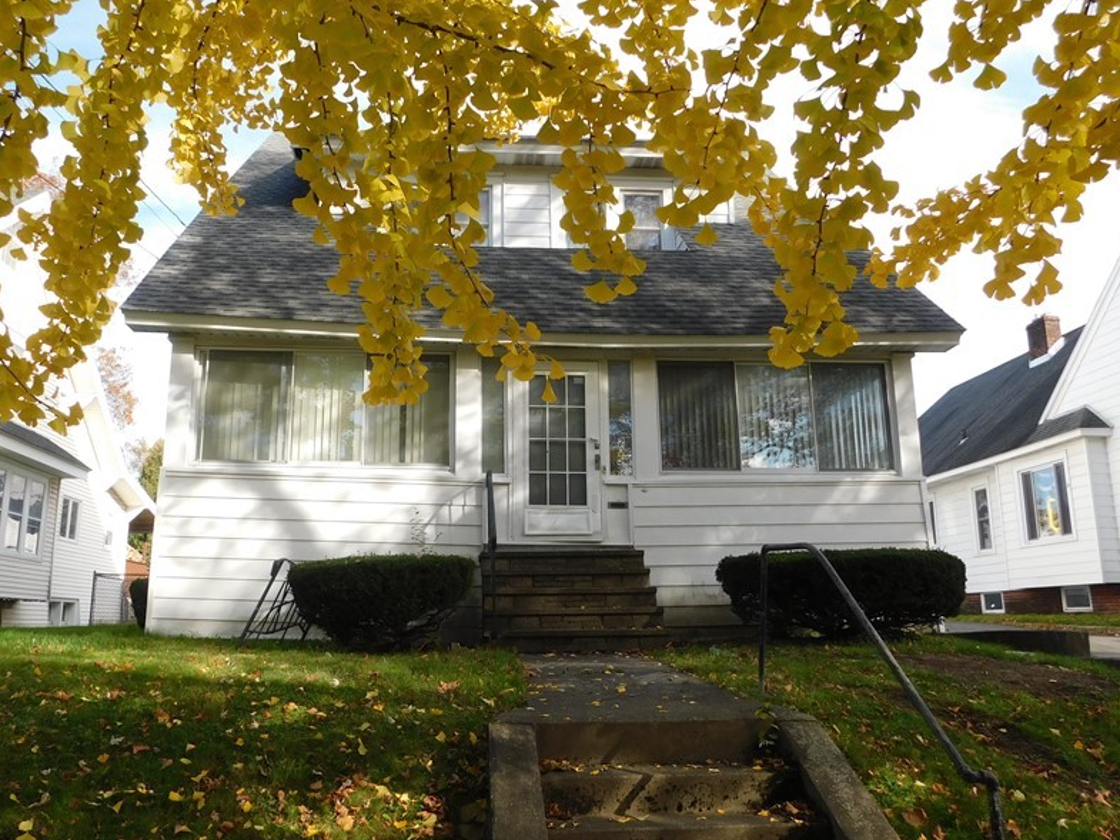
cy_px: 412
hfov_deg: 59.8
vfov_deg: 46.8
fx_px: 971
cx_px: 501
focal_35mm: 30
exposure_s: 1/500
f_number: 3
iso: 125
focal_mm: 4
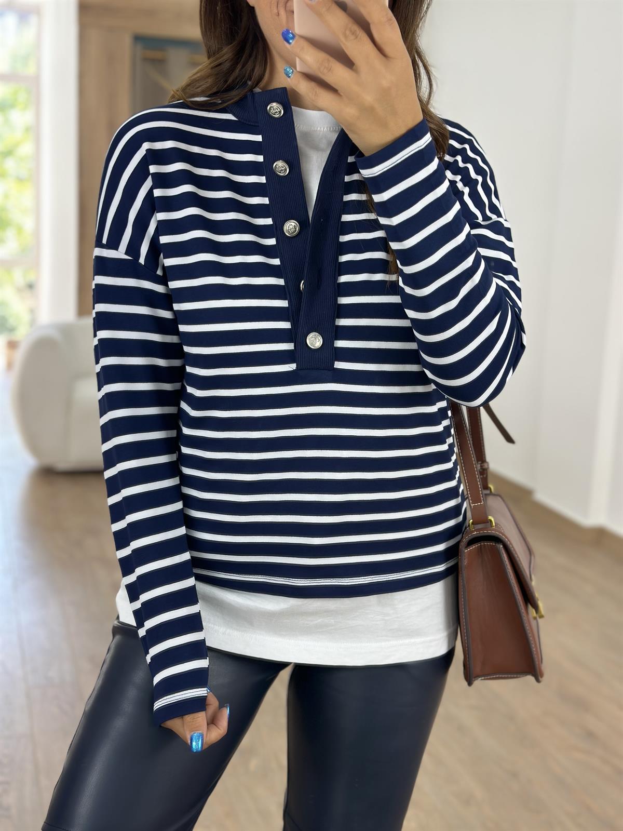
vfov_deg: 39.7
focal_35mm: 48
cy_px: 416
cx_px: 312
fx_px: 1152
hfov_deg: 30.3
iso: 80
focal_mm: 6.86
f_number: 1.78
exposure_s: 1/141
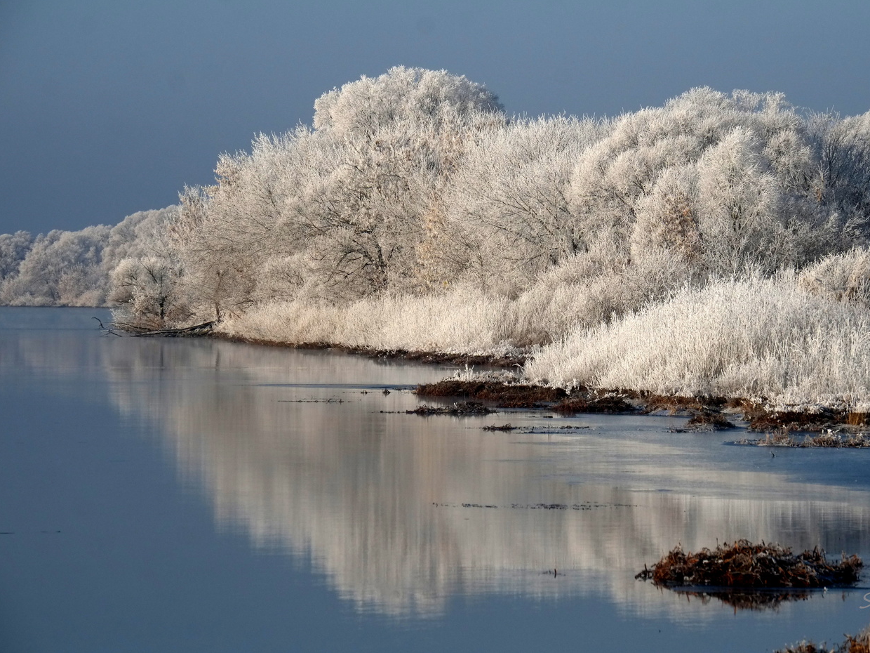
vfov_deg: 5.6
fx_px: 6710
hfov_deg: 7.4
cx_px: 488
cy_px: 326
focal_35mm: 267
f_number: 9
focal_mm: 164
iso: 800
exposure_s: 1/2000
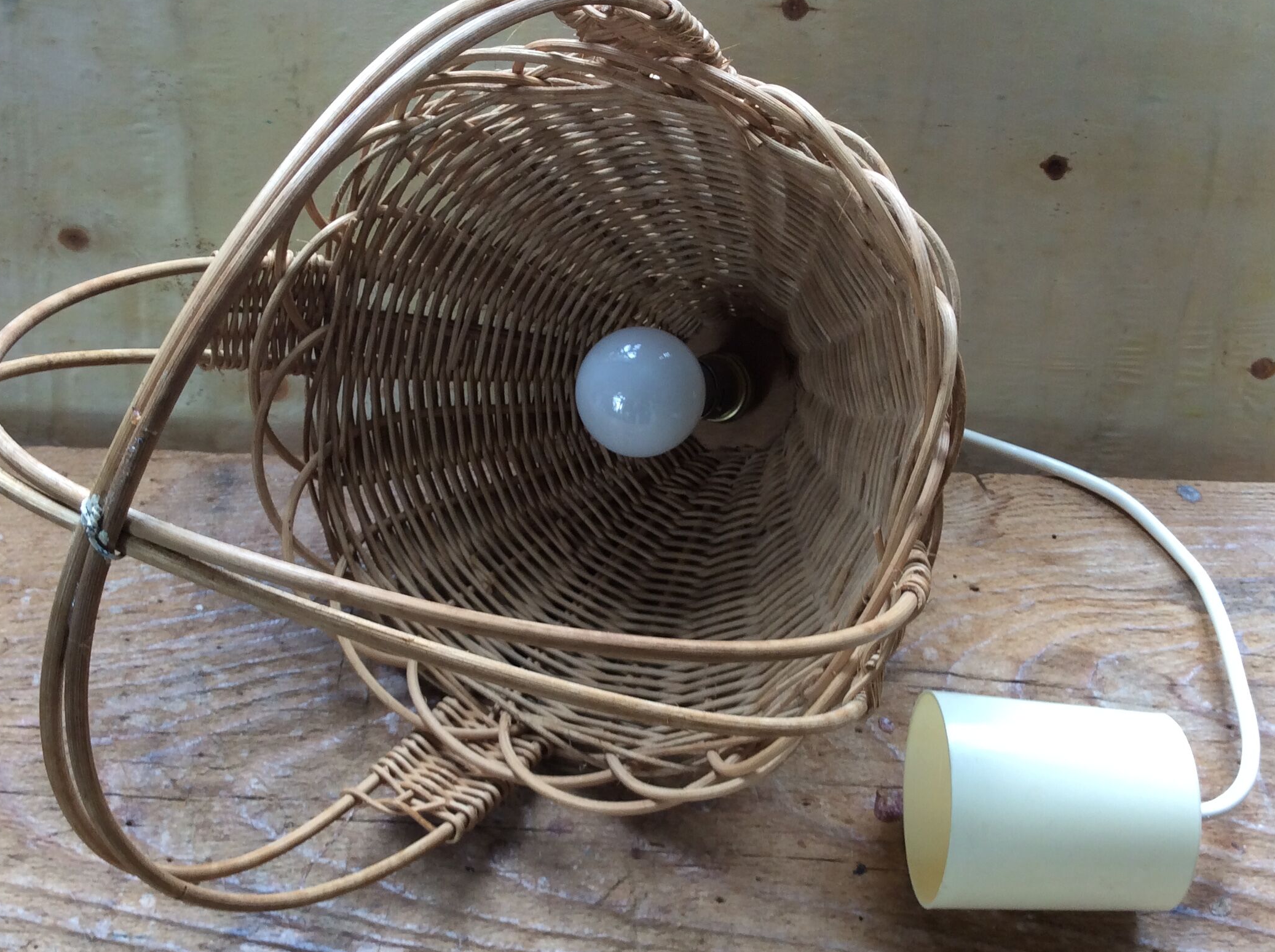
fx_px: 1471
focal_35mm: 40
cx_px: 602
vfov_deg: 35.9
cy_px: 498
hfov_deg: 46.8
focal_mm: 3.3
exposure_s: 1/25
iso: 40
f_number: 2.4
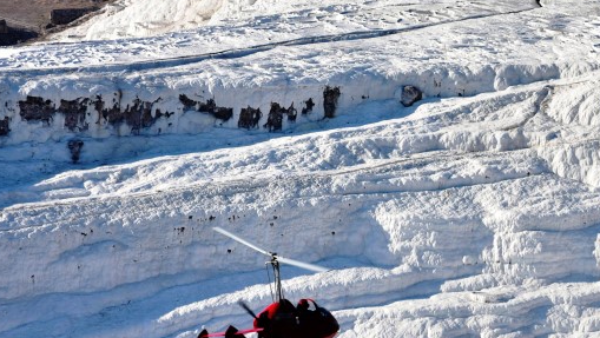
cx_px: 498
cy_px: 264
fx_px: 5842
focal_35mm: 367
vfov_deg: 3.3
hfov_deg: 5.9
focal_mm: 155
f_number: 4.8
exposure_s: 1/1000
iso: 200
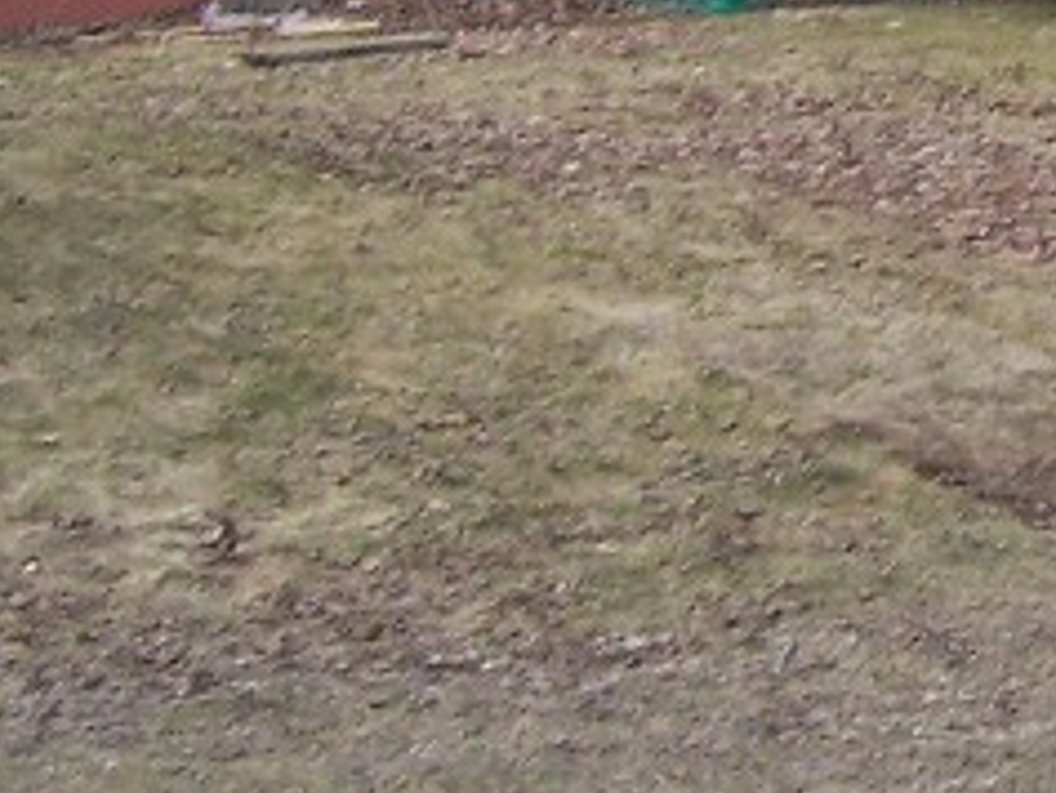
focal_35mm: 147
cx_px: 1684
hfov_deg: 12.6
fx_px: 4487
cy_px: -67
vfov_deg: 10.0
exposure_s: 1/125
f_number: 5.6
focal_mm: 5.6
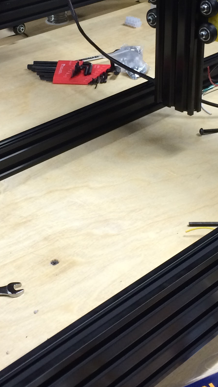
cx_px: 106
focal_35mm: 67
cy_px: 119
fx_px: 688
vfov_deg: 31.1
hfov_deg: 18.0
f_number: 2.2
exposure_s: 1/30
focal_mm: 4.12
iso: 125
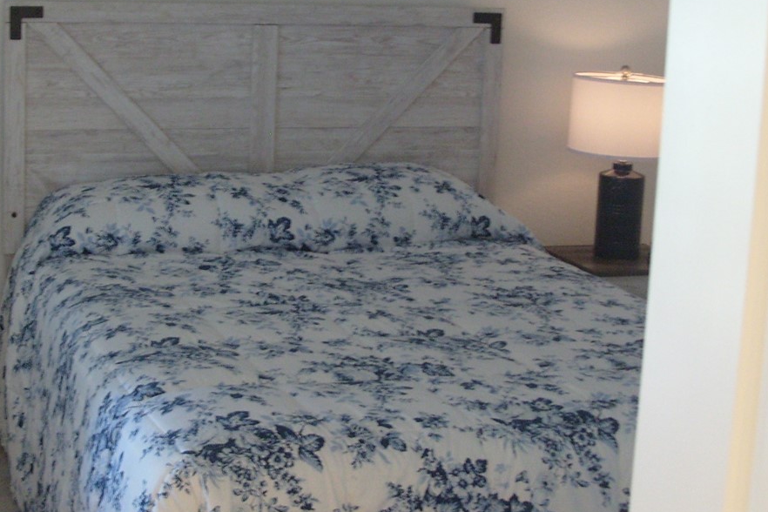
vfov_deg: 20.6
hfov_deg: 30.3
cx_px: 258
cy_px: 189
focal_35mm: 66
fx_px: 1408
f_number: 2.8
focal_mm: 7.8
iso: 200
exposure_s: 1/10
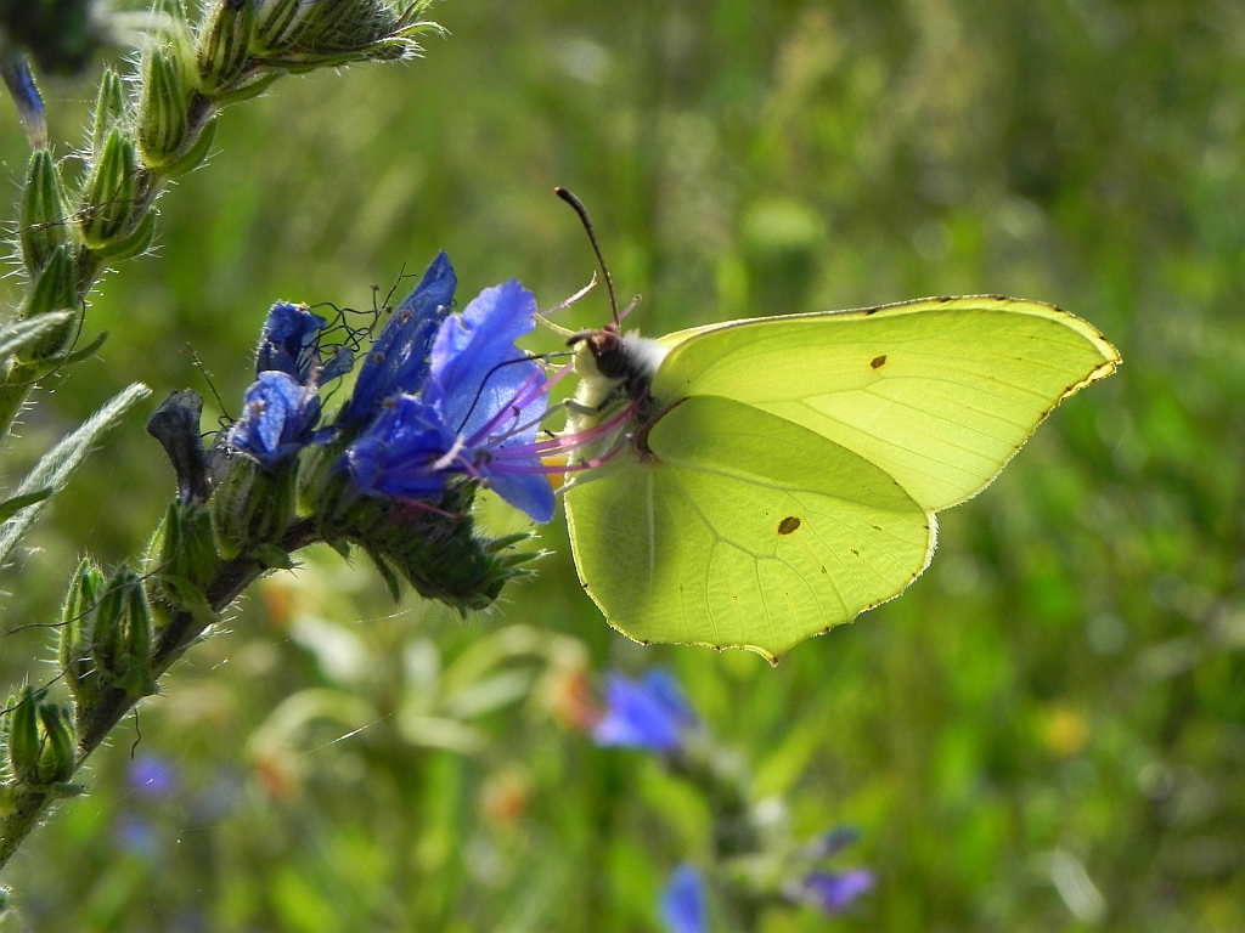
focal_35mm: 85
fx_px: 3057
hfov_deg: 23.0
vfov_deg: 17.4
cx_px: 622
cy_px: 466
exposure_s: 1/544
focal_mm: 15.1
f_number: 5.6
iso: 160
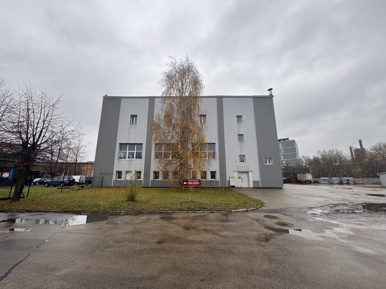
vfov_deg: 85.7
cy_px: 144
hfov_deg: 102.1
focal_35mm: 14
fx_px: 156
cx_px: 193
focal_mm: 2.22
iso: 40
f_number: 2.2
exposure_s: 1/144
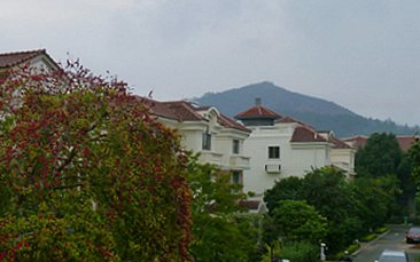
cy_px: 172
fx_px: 664
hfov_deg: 32.3
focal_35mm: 58
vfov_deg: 22.3
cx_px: 0
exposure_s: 1/60
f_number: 3.3
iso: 125
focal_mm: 4.5
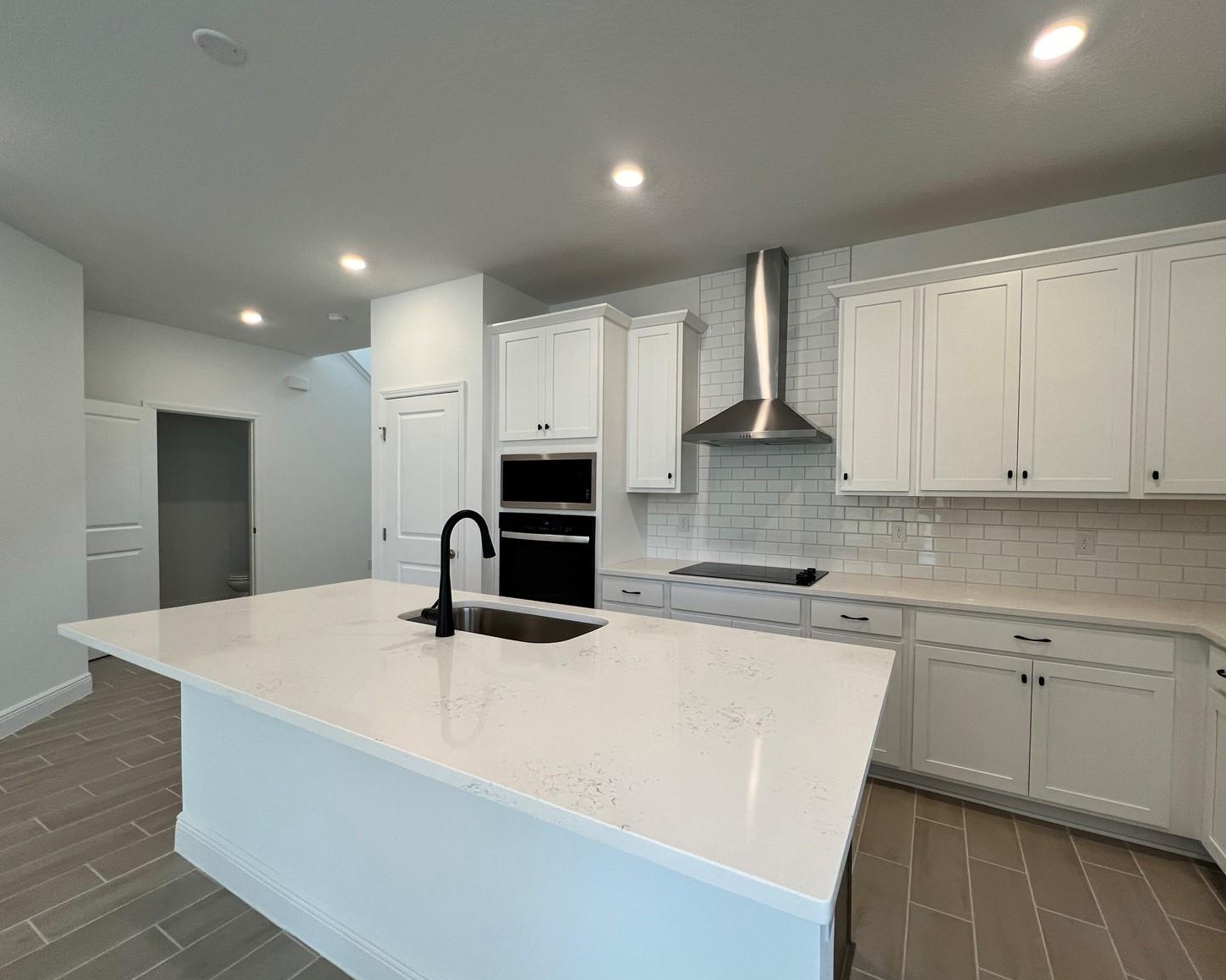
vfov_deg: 88.0
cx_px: 637
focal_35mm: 14
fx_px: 508
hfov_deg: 100.7
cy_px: 499
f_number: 1.8
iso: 125
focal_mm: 1.57
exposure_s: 1/120
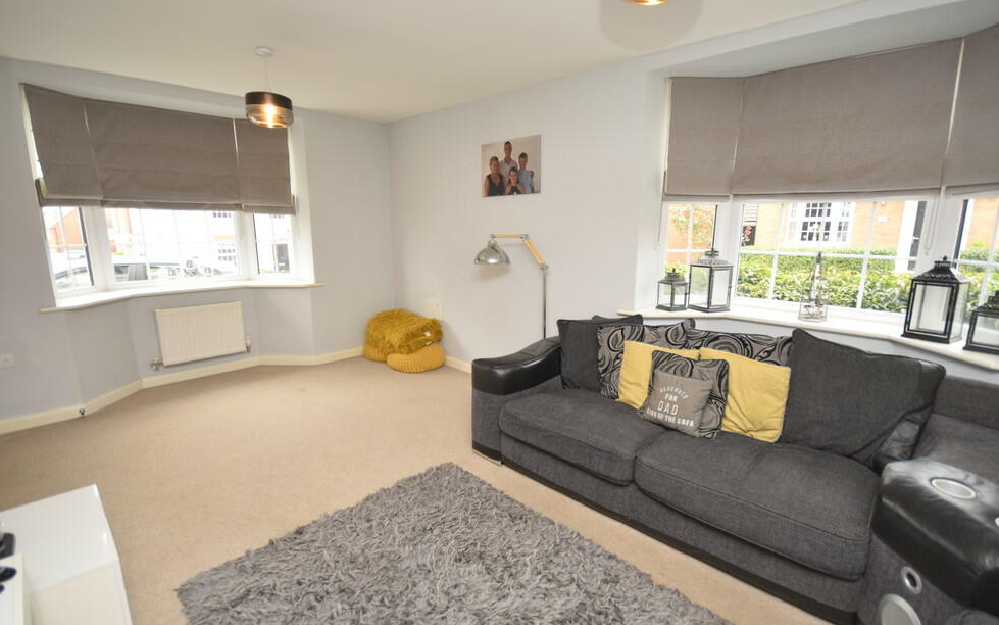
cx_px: 513
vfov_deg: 71.3
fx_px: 436
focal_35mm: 16
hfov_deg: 97.8
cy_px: 313
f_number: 4
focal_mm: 10
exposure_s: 1/60
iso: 800
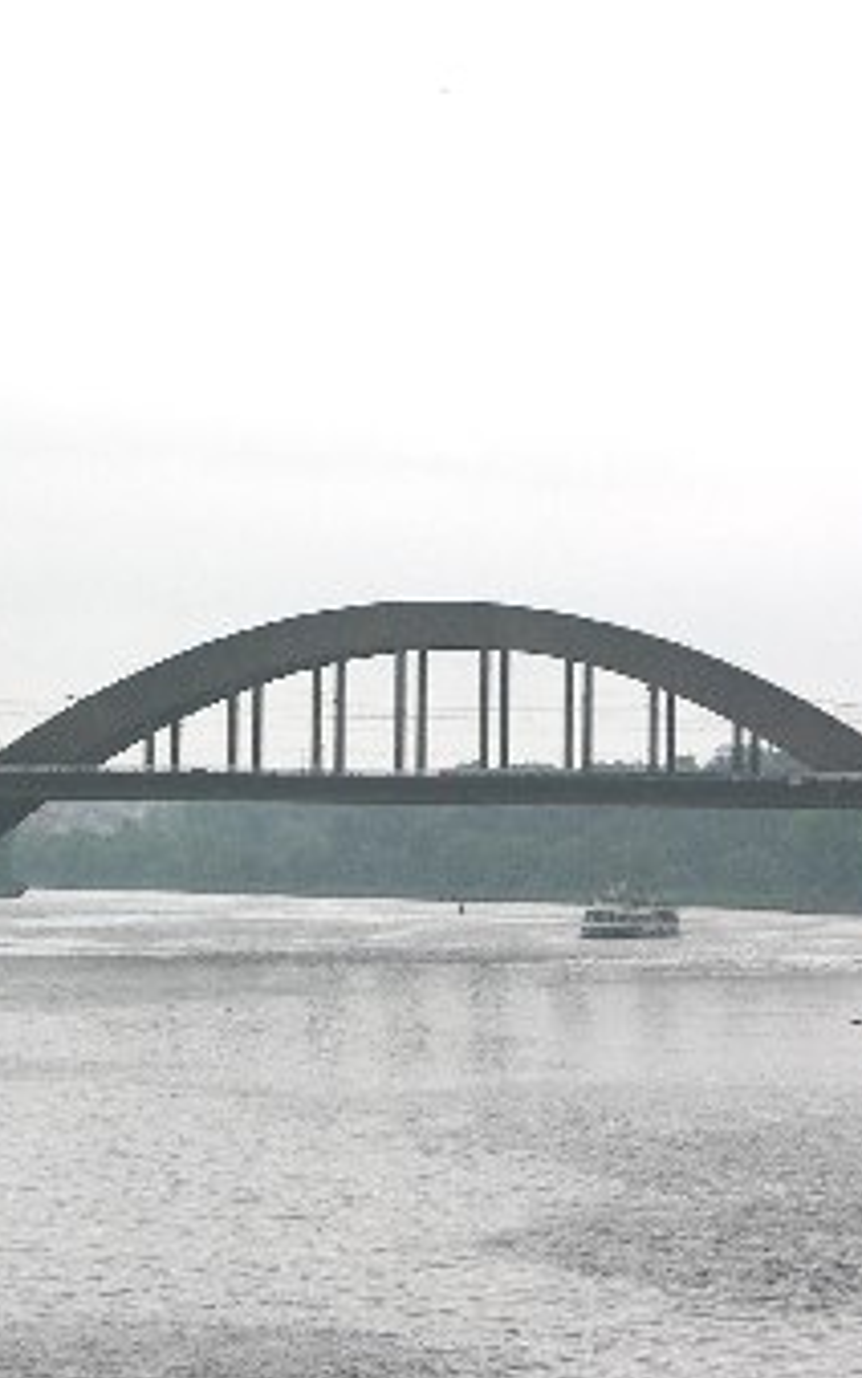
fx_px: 7589
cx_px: 555
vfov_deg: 10.4
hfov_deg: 6.5
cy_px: 793
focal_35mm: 202
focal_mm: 27.3
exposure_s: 1/69.8
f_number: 3.7
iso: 50
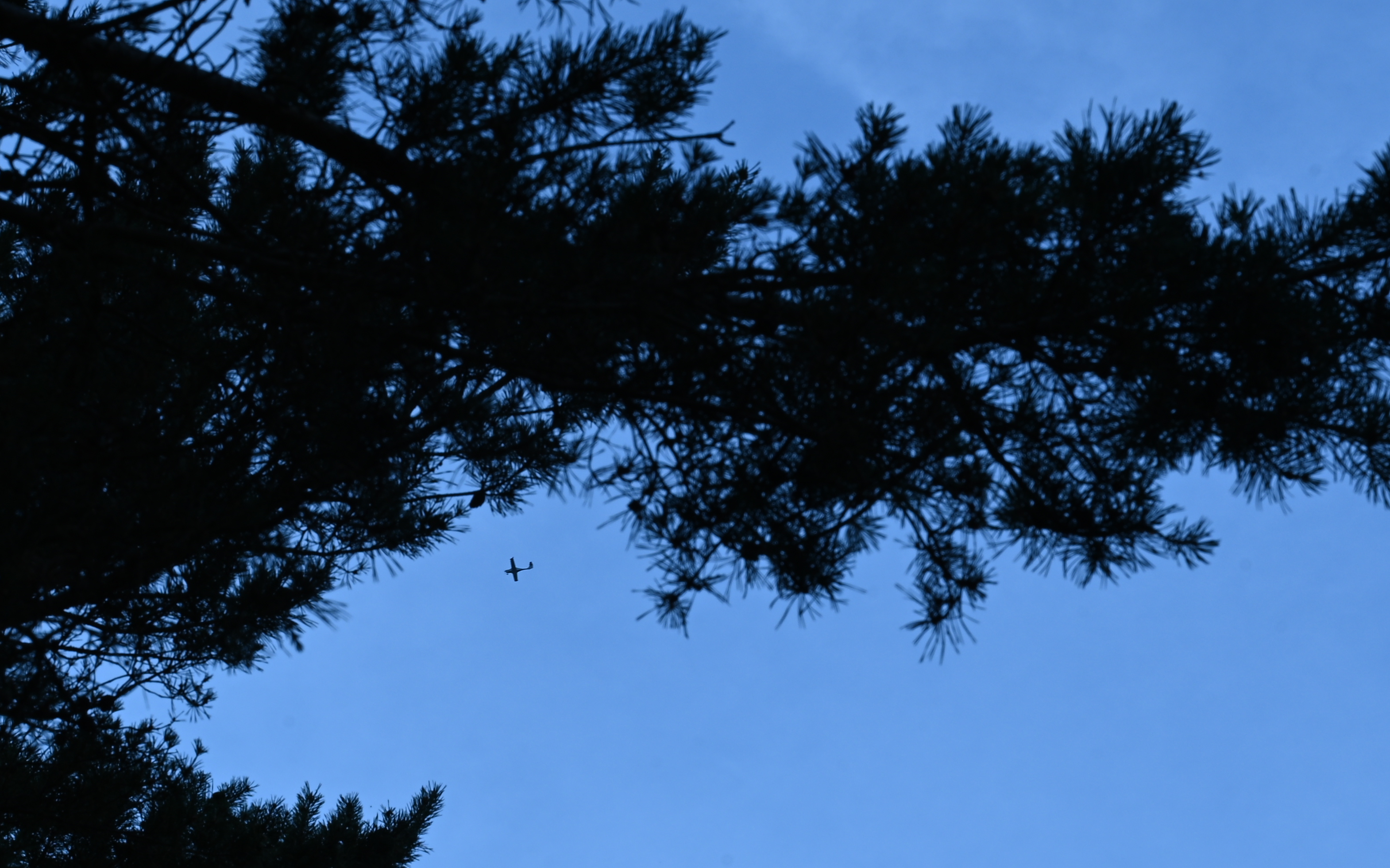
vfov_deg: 6.4
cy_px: 639
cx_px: 486
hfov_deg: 10.2
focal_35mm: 206
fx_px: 7803
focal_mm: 105
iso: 100
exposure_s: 1/125
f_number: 16
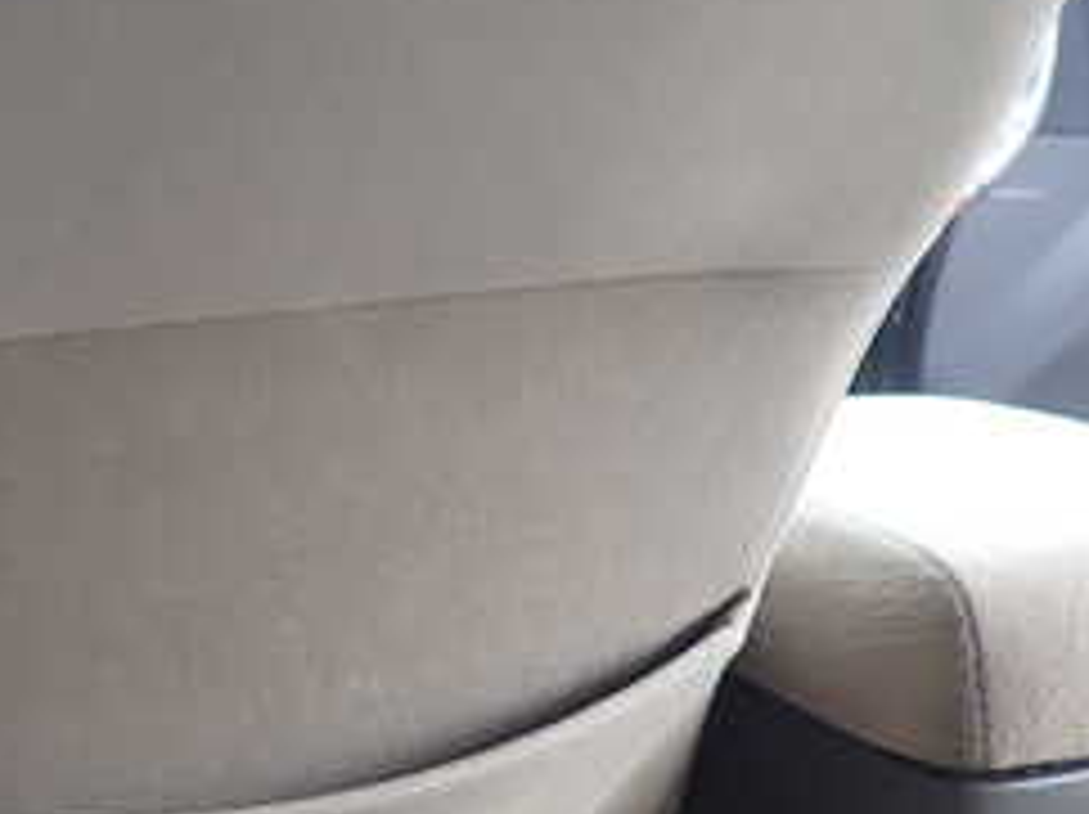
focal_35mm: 62
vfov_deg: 23.5
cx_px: 180
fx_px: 1949
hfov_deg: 30.3
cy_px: 513
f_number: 2
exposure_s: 1/60
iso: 125
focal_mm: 4.5
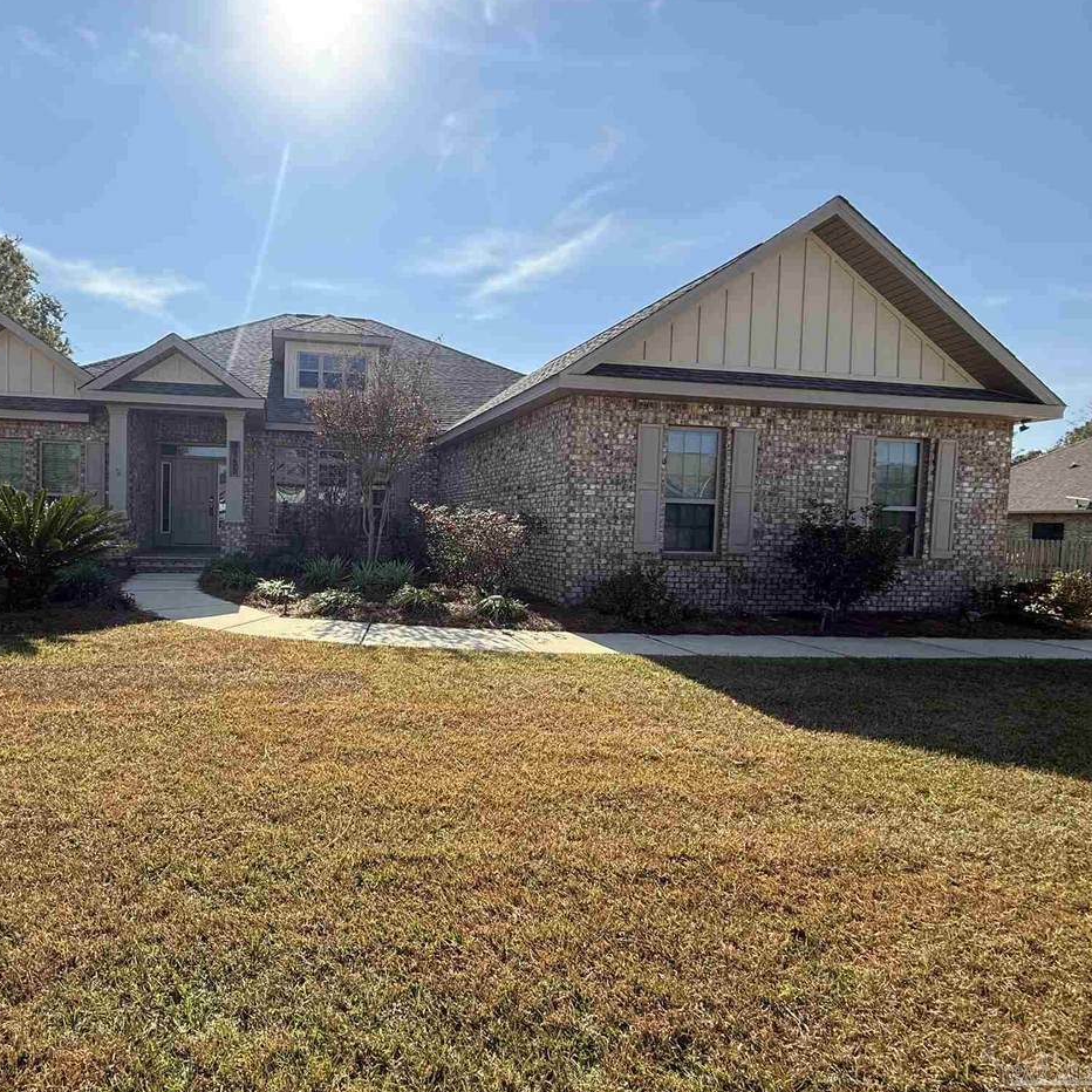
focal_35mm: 17
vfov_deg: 84.0
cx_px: 362
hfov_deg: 81.1
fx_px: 607
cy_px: 547
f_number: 2.2
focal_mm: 2.22
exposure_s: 1/1464
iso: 64
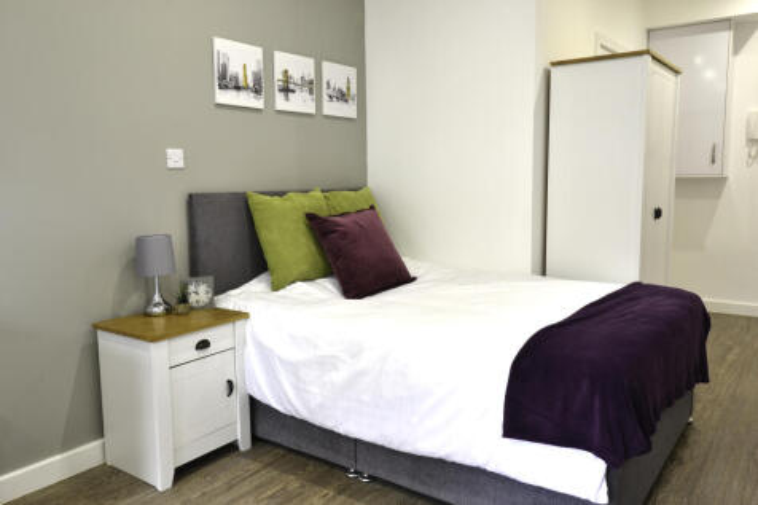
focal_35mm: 27
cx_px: 379
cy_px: 252
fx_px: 568
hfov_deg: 67.4
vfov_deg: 47.9
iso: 100
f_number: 10
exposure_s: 1/1.67
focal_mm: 18
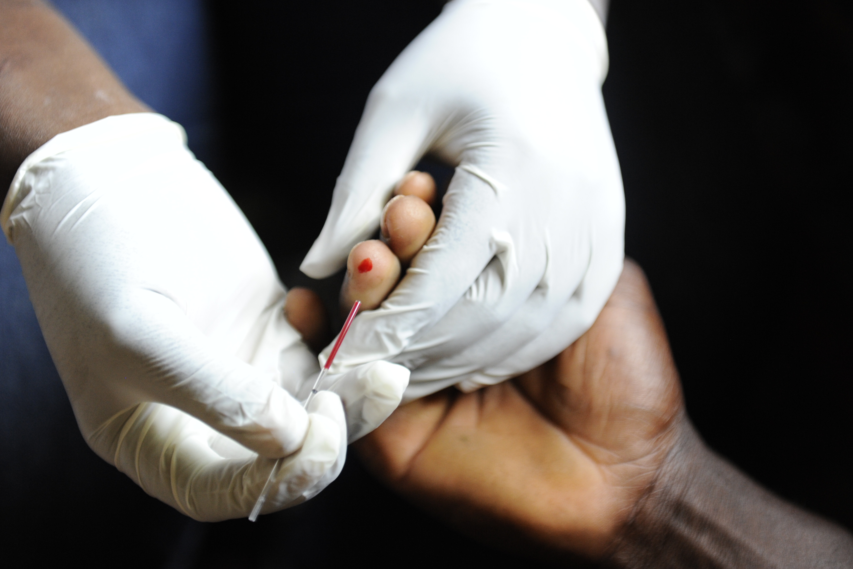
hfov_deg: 25.7
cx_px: 440
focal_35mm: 79
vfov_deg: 17.3
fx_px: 1872
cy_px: 254
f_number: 2.8
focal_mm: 70
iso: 1600
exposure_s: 1/200
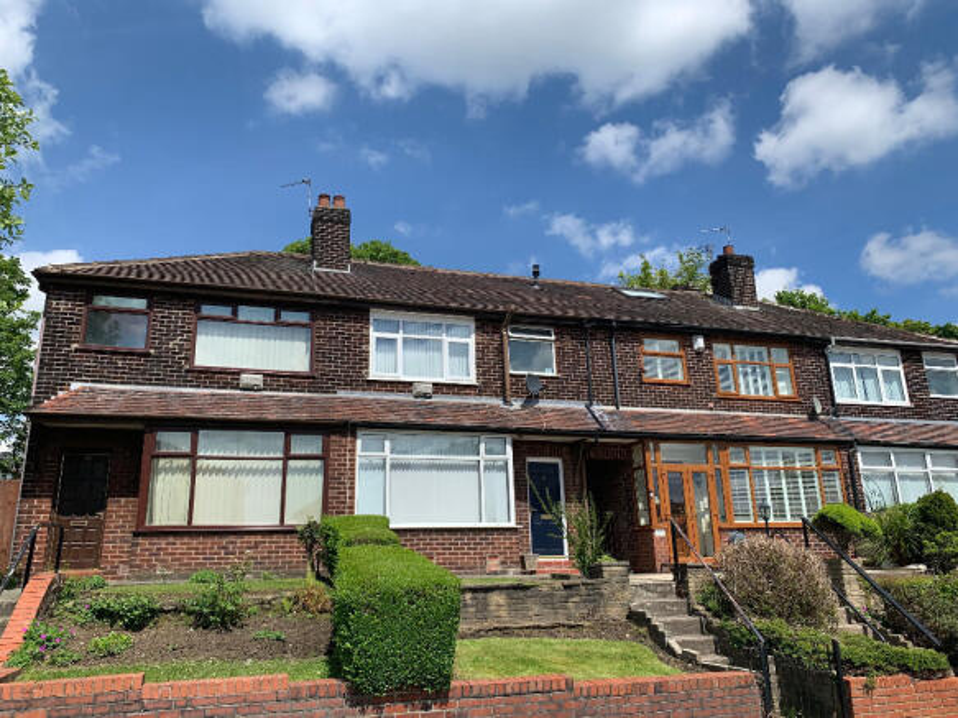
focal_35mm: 26
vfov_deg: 53.0
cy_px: 359
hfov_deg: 67.3
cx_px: 479
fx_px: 719
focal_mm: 4.25
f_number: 1.8
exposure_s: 1/2545
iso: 25
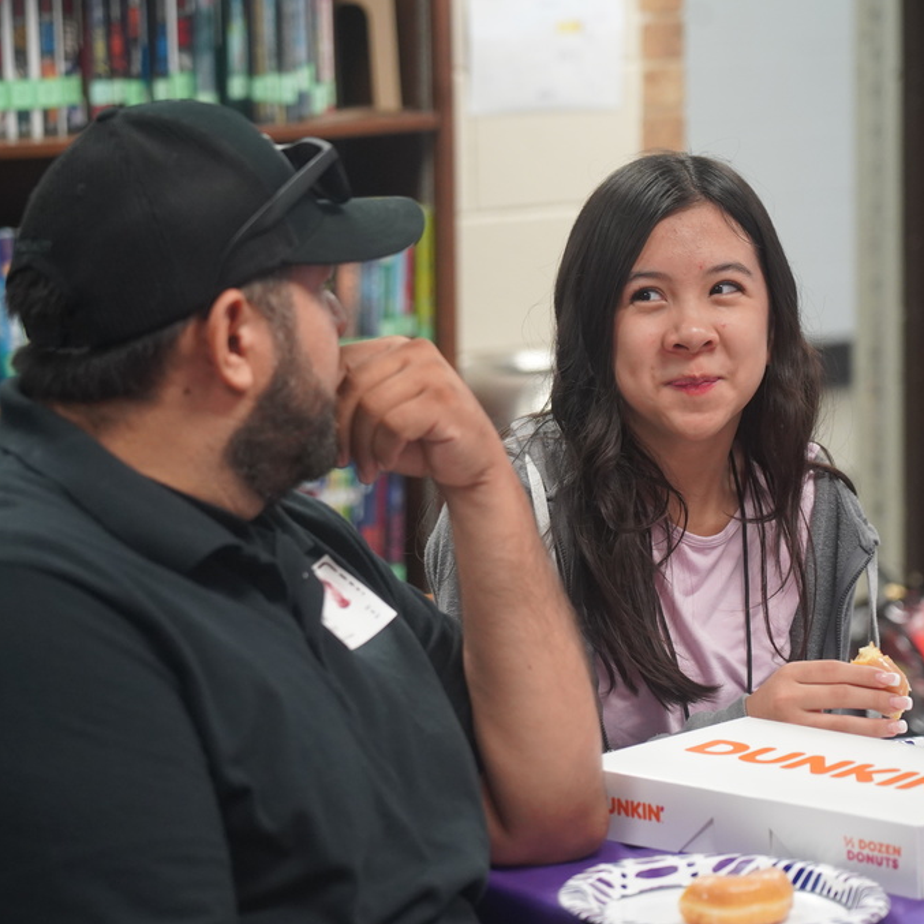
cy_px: 463
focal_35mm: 135
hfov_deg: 12.9
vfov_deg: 12.9
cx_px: 454
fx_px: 4077
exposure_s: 1/160
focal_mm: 105
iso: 3200
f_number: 4
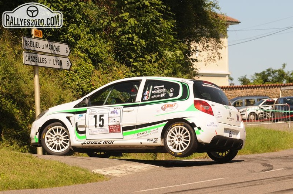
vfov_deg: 6.8
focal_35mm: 202
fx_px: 1645
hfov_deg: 10.2
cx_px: 146
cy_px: 97
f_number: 11
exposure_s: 1/1000
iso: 200
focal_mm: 135
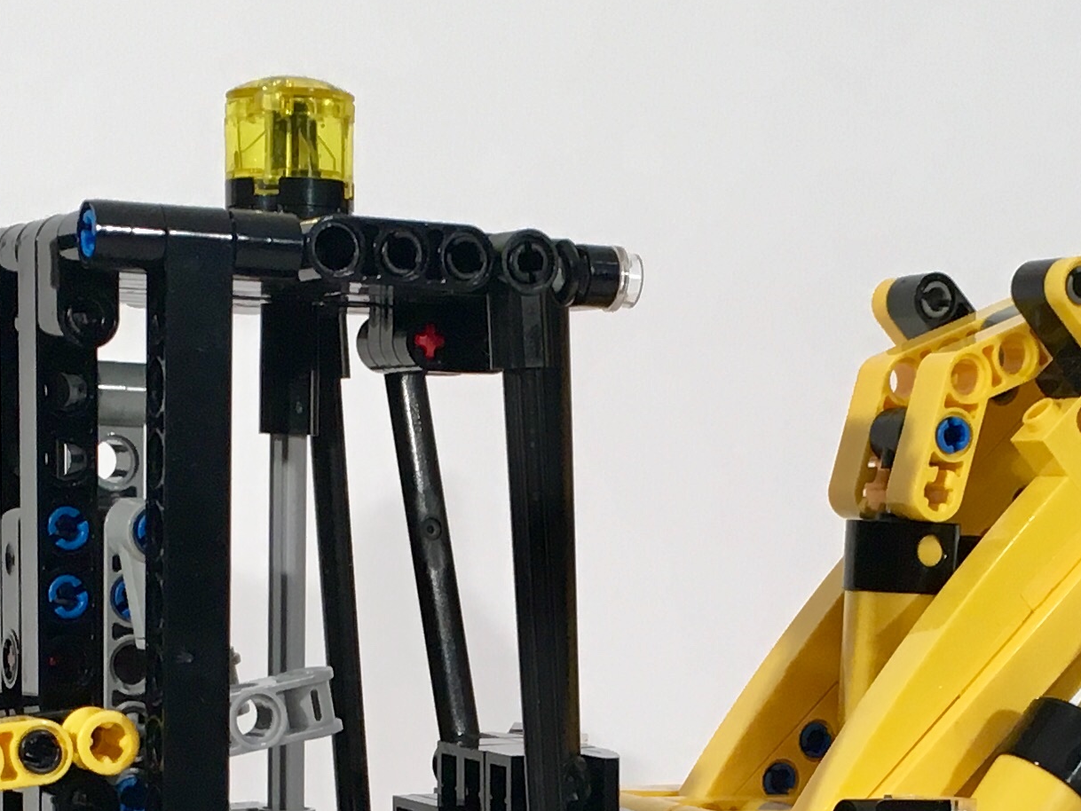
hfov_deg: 20.4
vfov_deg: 14.9
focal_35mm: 96
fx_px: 2999
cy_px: 976
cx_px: 612
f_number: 2.2
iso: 25
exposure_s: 1/30
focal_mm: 4.15
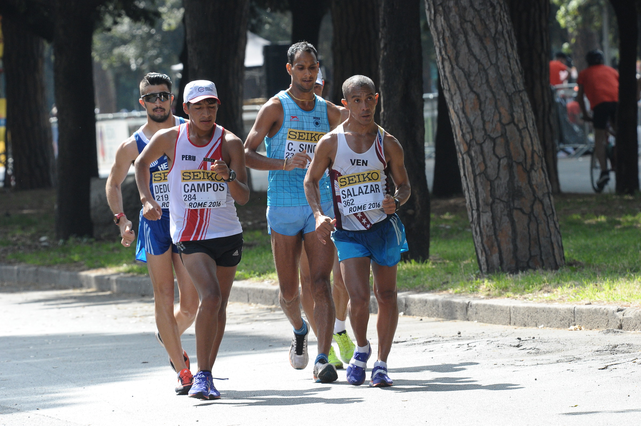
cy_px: 213
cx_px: 320
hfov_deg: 5.4
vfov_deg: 3.6
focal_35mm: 380
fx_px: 6760
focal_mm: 380
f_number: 14
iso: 3200
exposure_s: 1/800
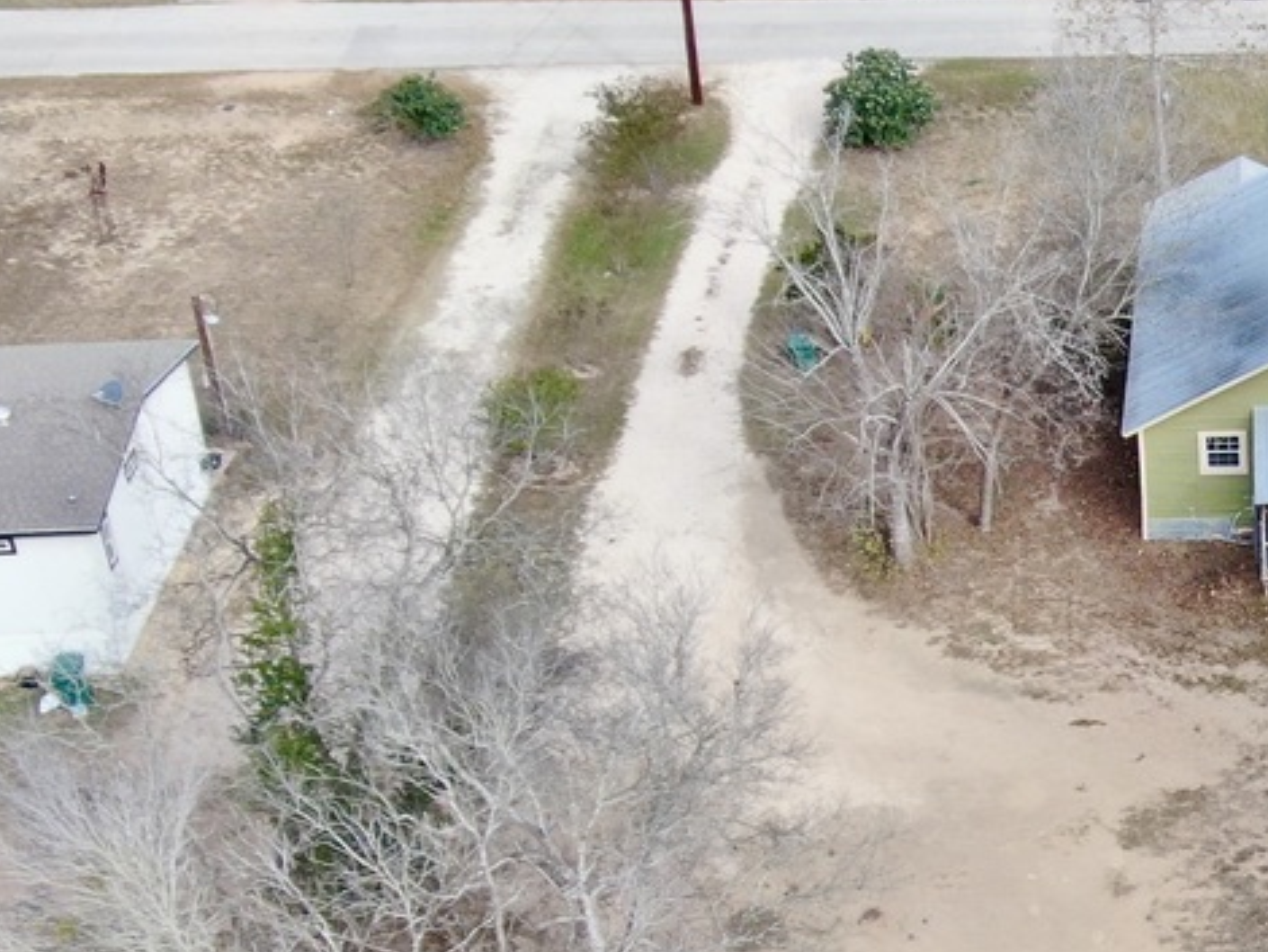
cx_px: 1503
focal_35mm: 98
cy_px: 747
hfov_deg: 19.0
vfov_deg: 15.0
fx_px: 3592
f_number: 3.1
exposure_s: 1/320
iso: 100
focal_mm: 5.45
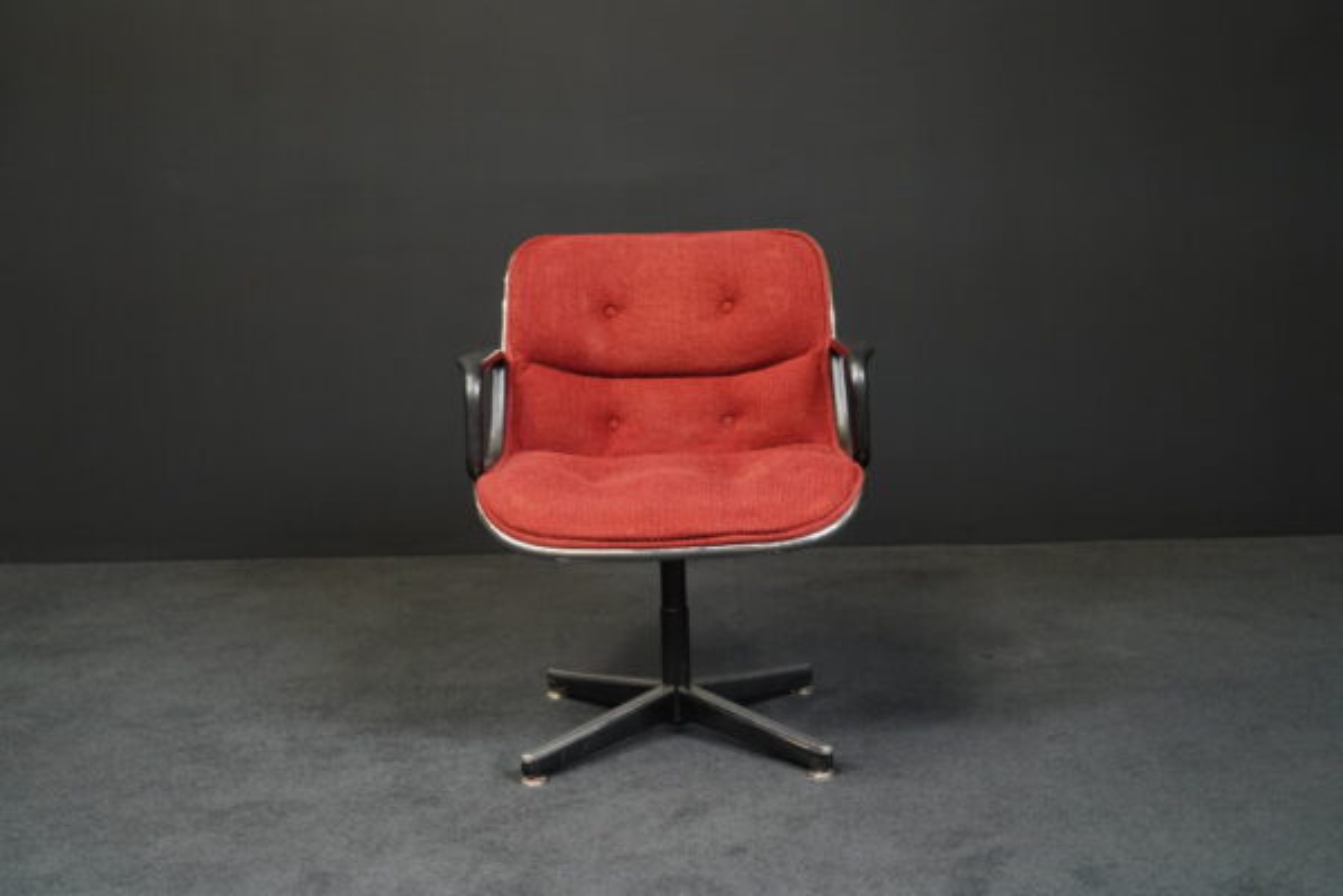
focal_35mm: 46
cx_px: 672
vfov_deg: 29.2
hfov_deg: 42.7
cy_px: 448
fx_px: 1716
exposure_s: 1/80
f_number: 7.1
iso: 5000
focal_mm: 46
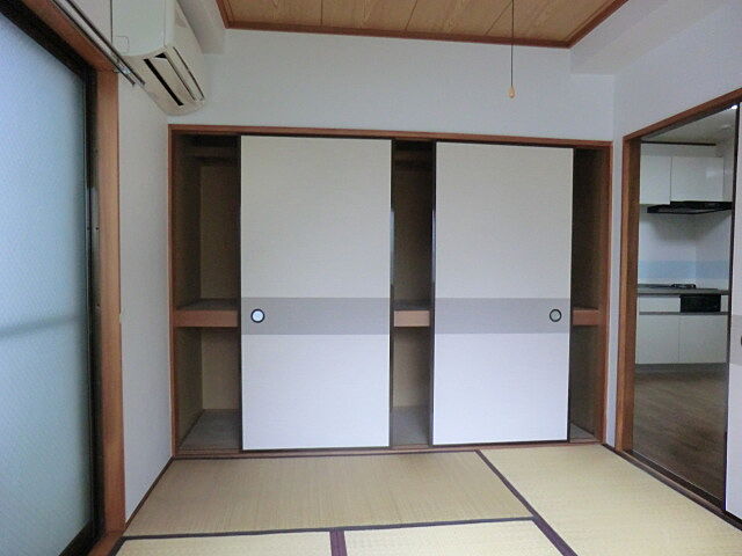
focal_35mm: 24
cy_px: 278
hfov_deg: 71.6
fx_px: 514
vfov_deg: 56.8
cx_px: 371
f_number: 3.2
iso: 500
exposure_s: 1/60
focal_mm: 4.3
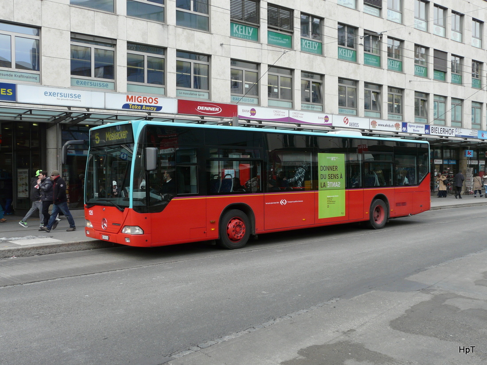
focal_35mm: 35
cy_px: 182
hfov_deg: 52.6
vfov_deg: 40.7
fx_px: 492
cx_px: 244
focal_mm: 5.7
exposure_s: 1/160
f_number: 4
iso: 100
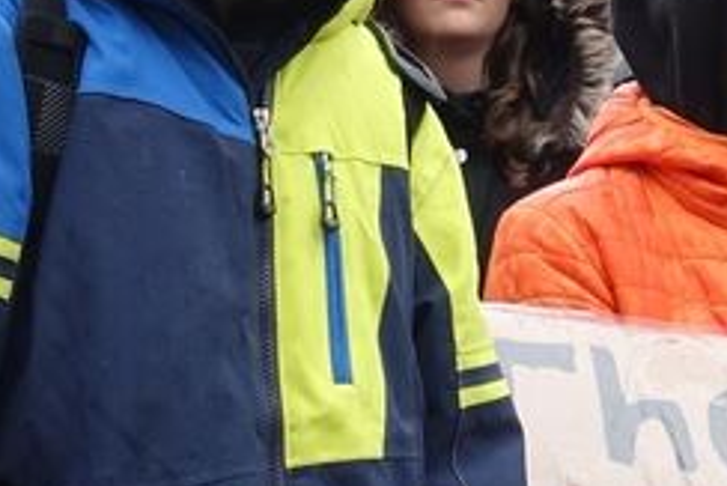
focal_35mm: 182
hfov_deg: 11.1
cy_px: 480
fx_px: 3677
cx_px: 876
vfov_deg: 7.5
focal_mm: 13.53
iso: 400
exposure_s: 1/200
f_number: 4
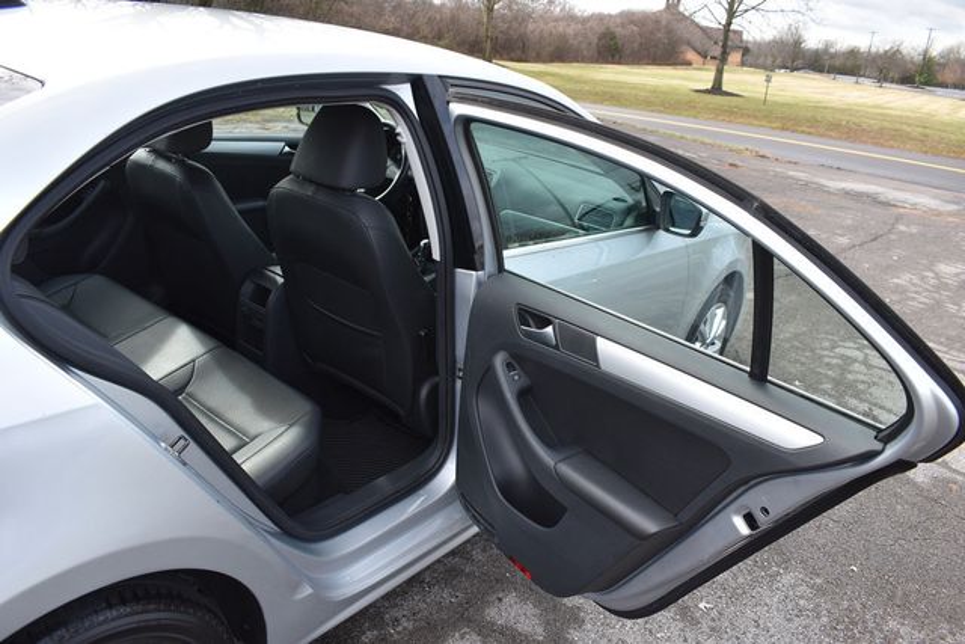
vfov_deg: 48.0
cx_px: 482
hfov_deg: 67.4
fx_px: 724
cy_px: 322
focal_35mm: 27
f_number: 5.6
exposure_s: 1/250
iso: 220
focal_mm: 18
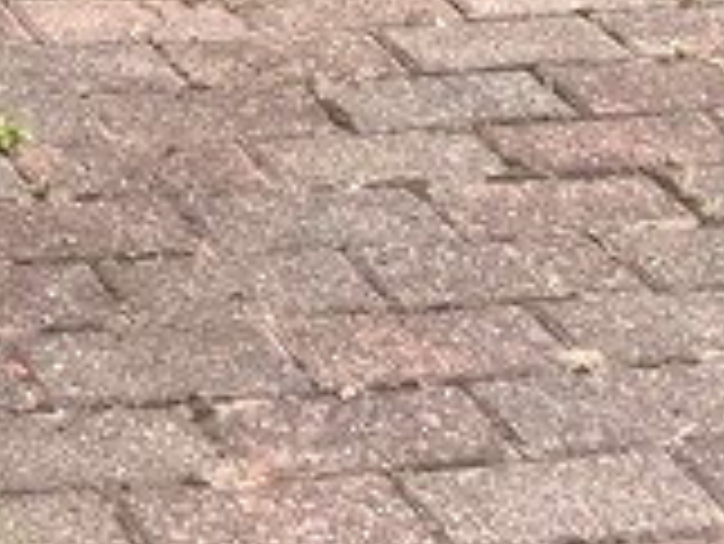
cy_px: -1097
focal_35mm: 165
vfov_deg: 7.8
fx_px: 3454
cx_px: -863
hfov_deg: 10.6
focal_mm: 5.1
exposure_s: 1/608
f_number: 1.6
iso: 50
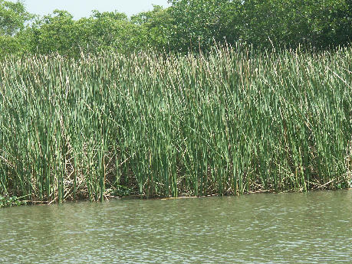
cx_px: 155
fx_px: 1618
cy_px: 133
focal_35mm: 159
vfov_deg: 9.3
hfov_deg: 12.4
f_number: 5
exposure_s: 1/500
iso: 100
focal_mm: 34.73
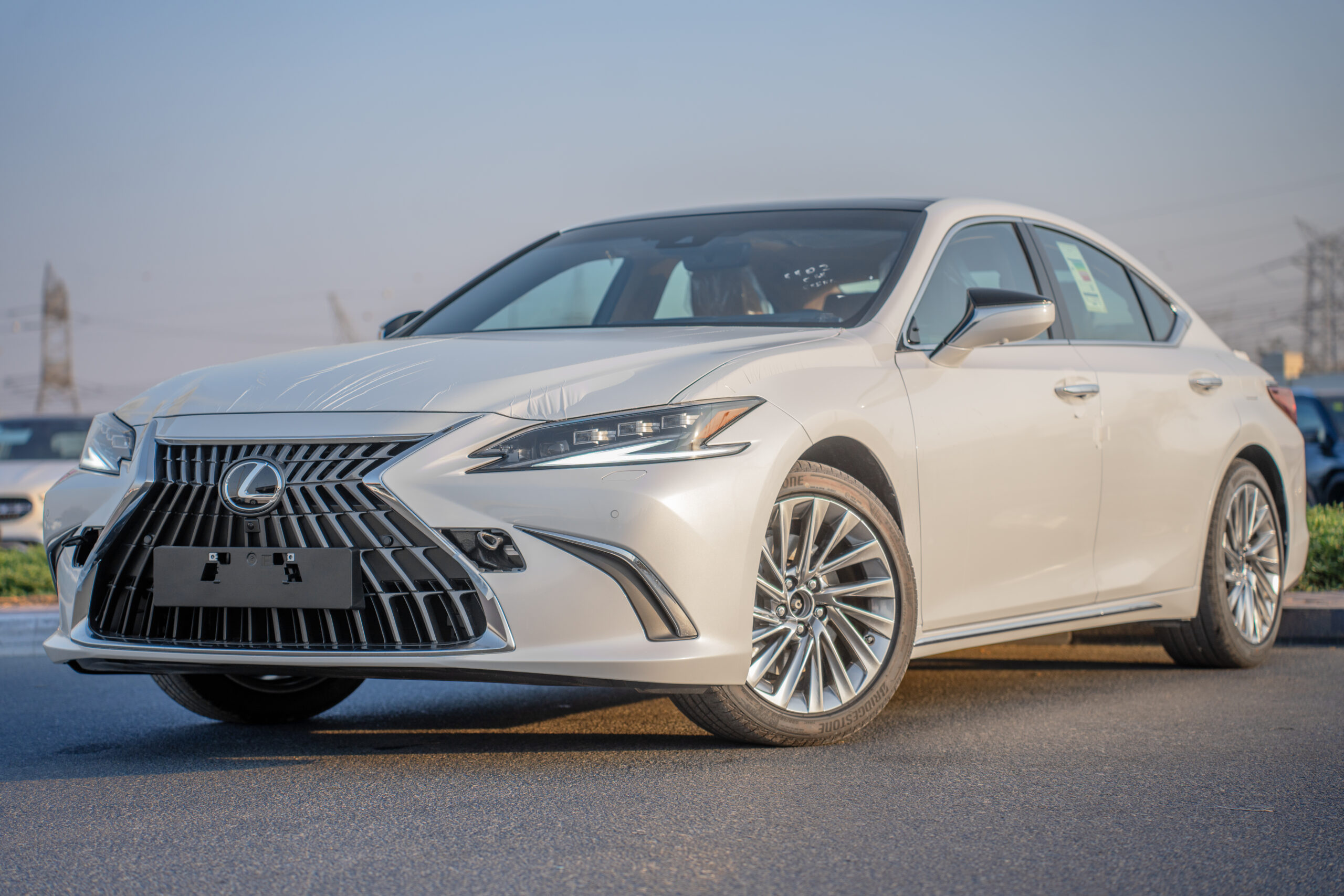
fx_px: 2800
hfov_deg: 27.0
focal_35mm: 75
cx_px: 672
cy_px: 448
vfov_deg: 18.2
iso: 125
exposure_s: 1/750
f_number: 2.8
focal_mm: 75
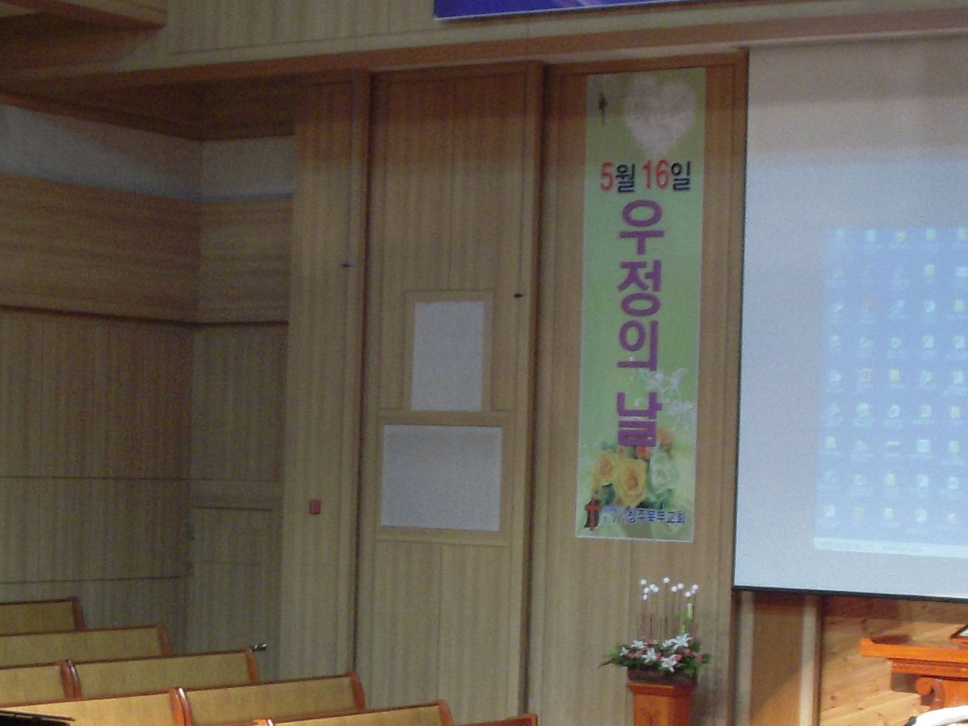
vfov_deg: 16.2
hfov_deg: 21.8
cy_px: 626
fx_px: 2517
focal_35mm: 90
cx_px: 447
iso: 200
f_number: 3.3
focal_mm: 6.3
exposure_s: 1/13
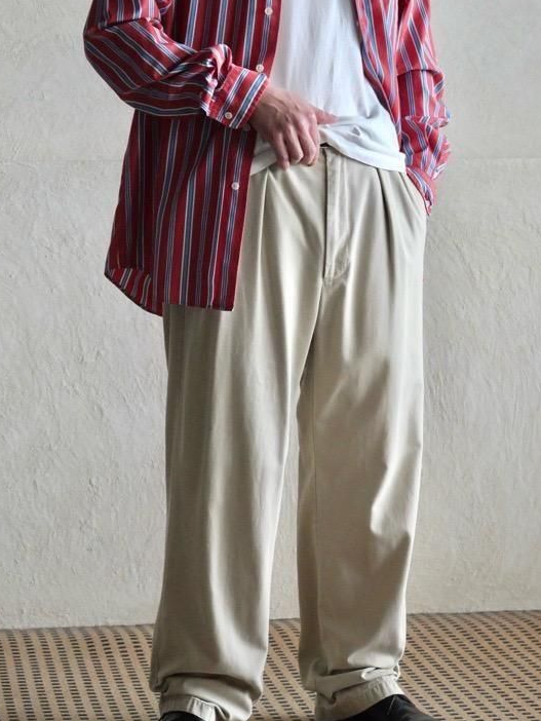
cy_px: 381
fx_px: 2124
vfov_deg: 19.3
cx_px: 267
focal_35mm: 102
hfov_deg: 14.5
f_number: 3.9
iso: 3200
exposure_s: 1/100
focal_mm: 42
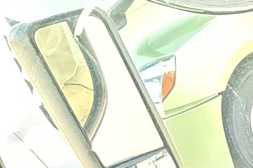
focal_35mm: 80
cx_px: 505
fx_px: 562
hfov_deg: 17.8
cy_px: 444
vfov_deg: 12.2
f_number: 2.2
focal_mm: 2.22
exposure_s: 1/60
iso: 1000
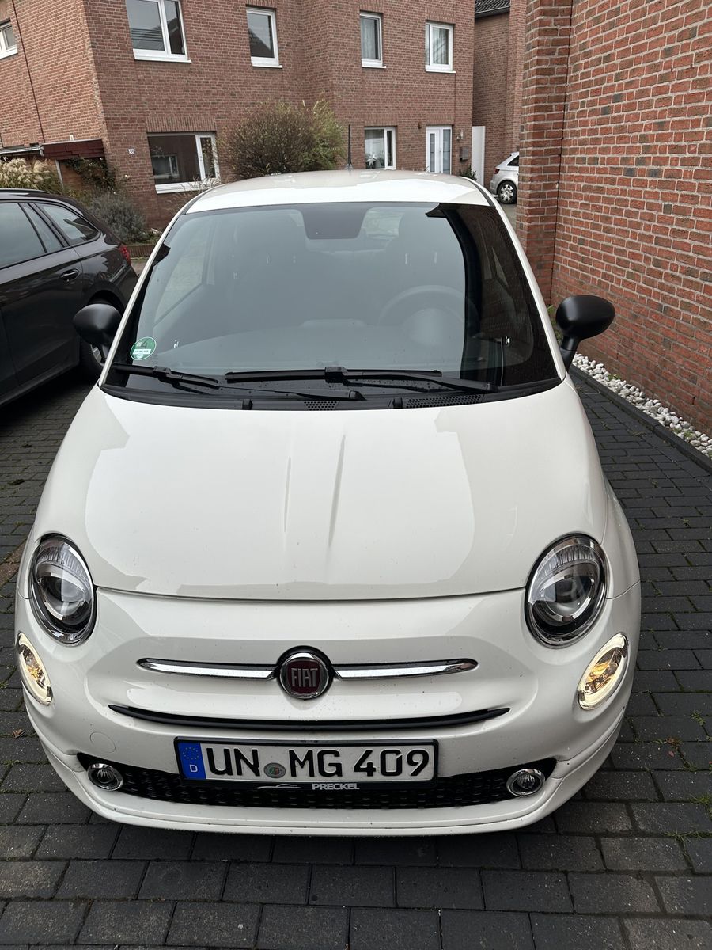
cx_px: 356
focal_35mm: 24
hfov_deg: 56.8
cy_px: 475
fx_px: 658
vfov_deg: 71.6
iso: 80
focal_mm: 6.86
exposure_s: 1/1289
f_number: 1.78
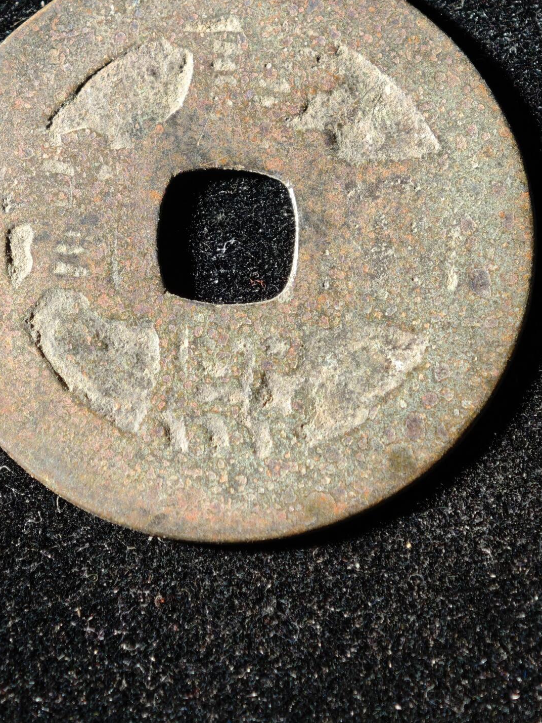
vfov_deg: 15.0
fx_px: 2734
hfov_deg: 11.3
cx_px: 217
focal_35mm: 131
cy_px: 300
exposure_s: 1/100
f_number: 2
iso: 400
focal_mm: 9
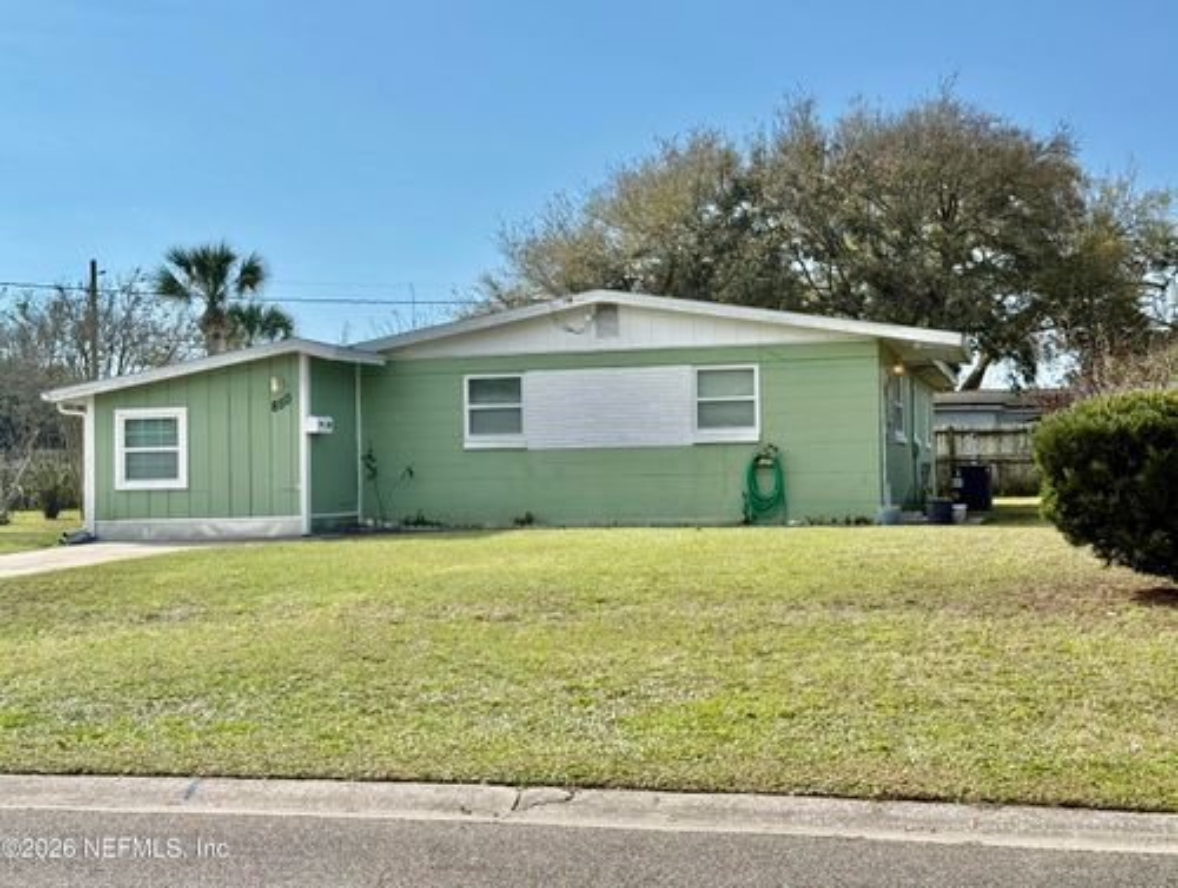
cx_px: 589
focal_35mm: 48
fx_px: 1637
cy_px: 444
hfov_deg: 39.6
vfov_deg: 30.4
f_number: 1.78
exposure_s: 1/6024
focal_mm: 6.76
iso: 64
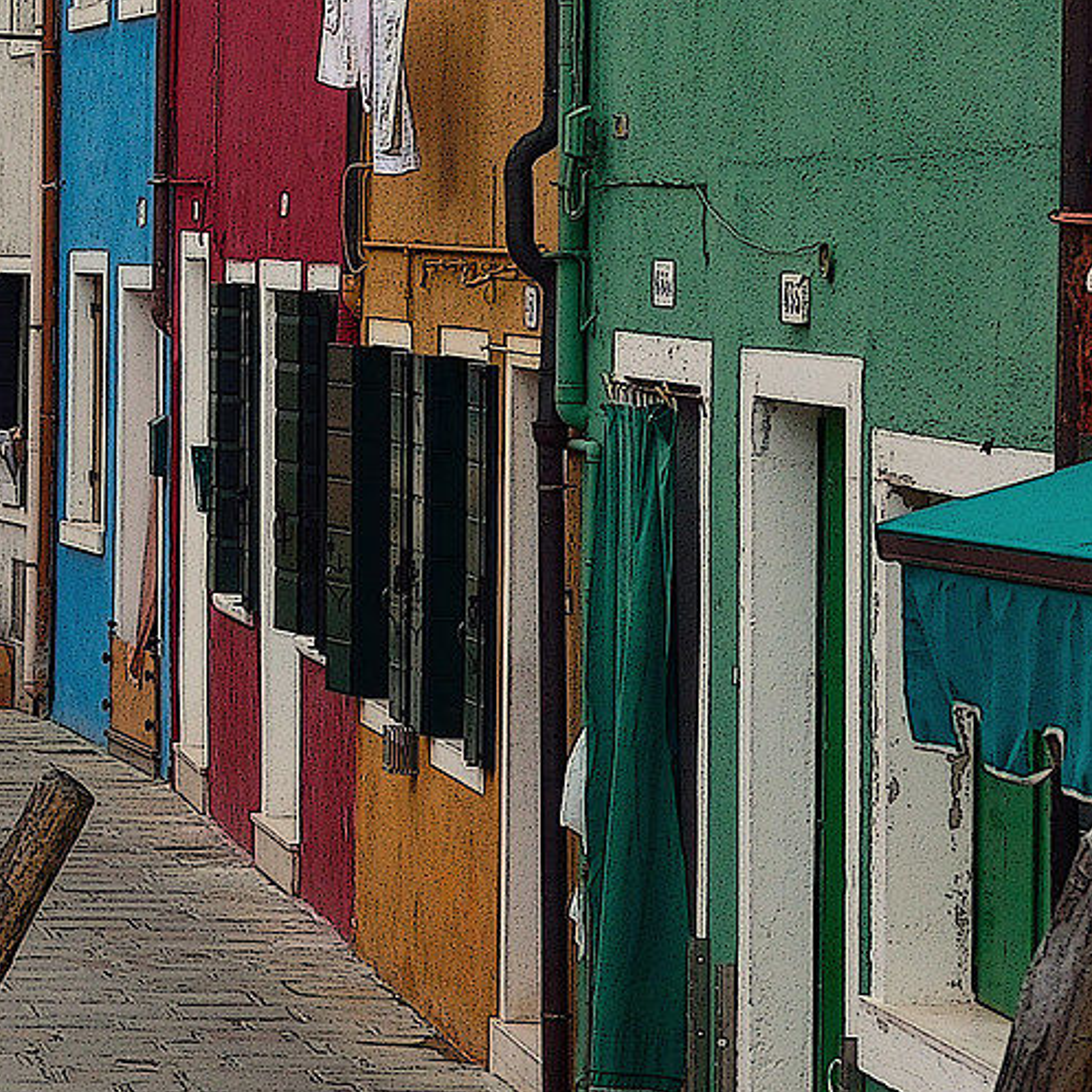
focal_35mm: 156
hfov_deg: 10.2
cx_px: -1167
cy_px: 116
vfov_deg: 11.1
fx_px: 5568
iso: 200
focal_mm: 38
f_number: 11
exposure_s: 1/320
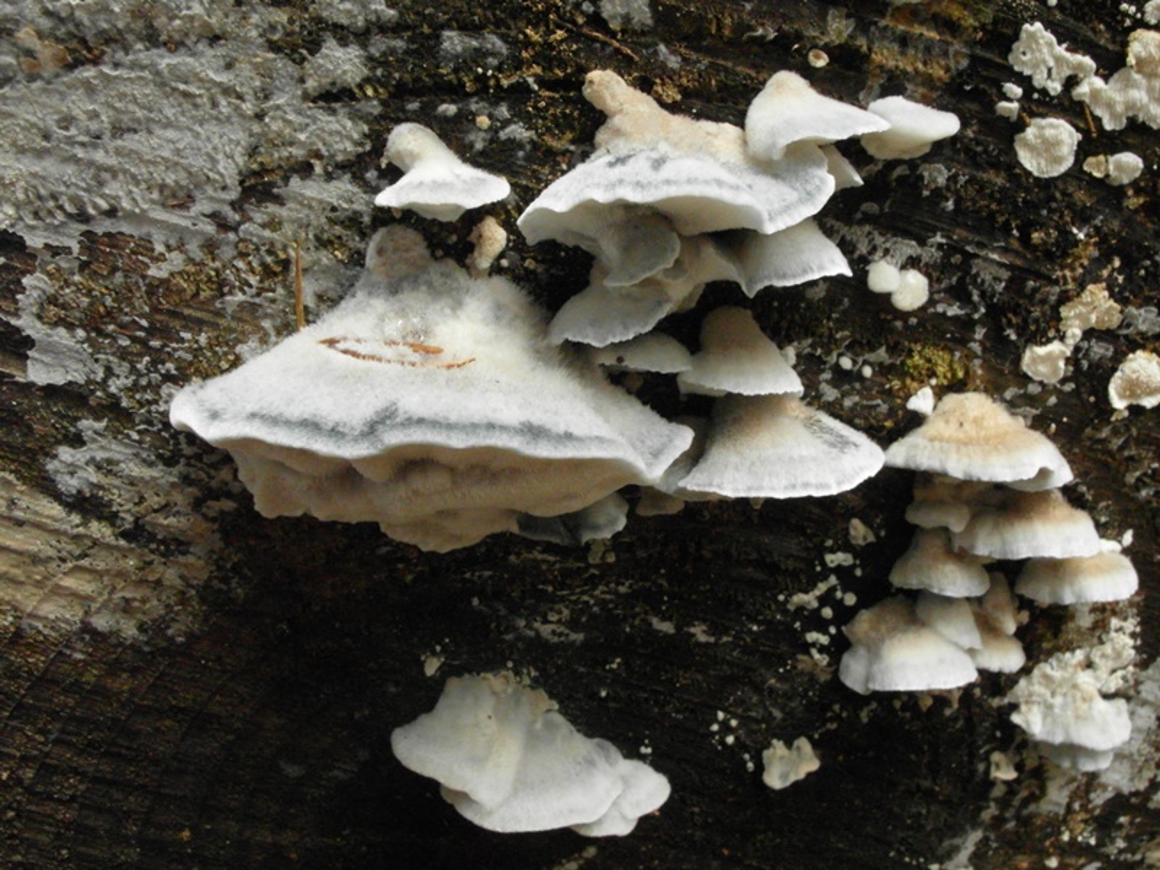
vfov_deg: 46.8
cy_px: 435
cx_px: 580
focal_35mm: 30
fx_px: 1005
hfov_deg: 60.0
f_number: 7
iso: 800
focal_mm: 6.5
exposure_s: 1/125
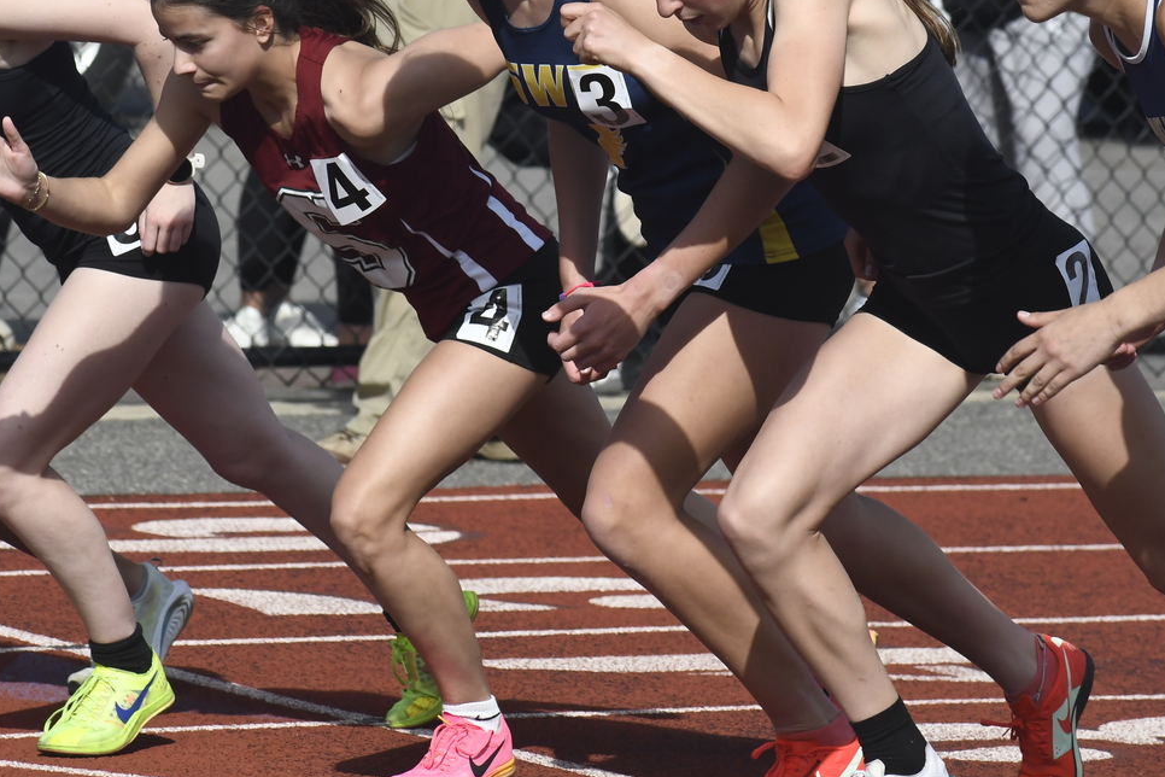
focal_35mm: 337
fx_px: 10905
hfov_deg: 6.1
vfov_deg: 4.1
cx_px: 554
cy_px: 204
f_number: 7.1
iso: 640
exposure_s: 1/3200
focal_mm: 145
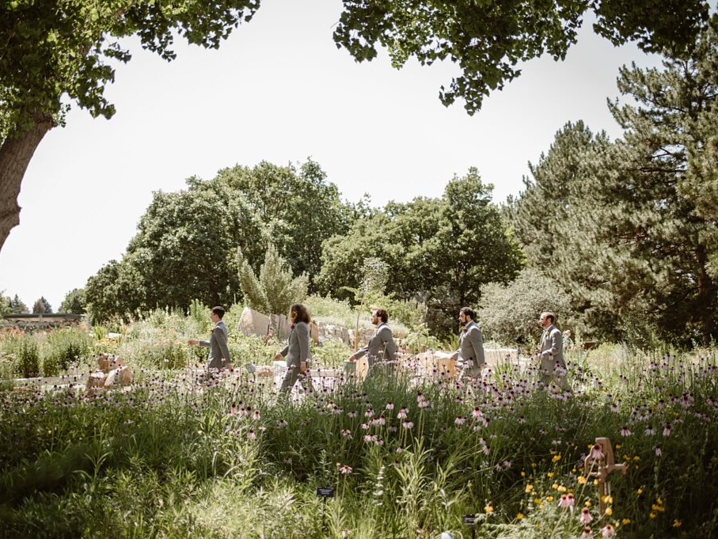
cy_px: 269
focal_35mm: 38
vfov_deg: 37.7
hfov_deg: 48.9
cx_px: 344
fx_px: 789
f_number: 1.8
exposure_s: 1/1250
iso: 200
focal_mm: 35
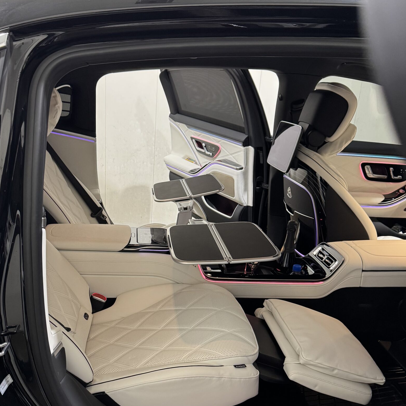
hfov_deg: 46.9
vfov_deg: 46.8
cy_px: 254
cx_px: 162
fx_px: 464
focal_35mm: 35
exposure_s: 1/60
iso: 400
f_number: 1.78
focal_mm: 6.76
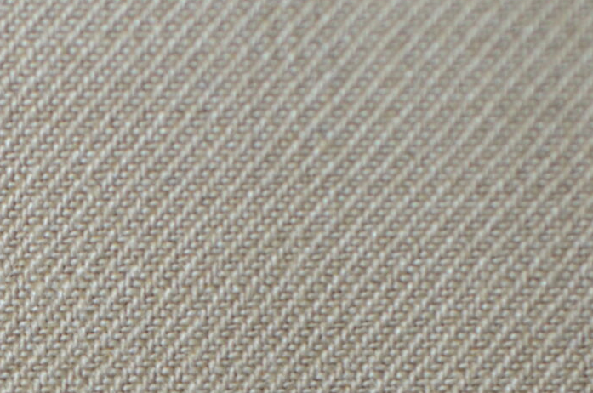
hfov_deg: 4.2
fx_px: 8155
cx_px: 100
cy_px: 157
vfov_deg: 2.8
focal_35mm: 496
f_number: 3.8
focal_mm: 90
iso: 800
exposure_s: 1/125
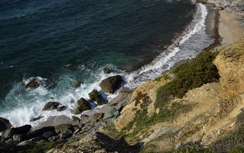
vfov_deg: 38.3
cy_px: 74
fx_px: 219
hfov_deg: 58.2
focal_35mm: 33
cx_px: 122
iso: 320
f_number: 13
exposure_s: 1/500
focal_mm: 32
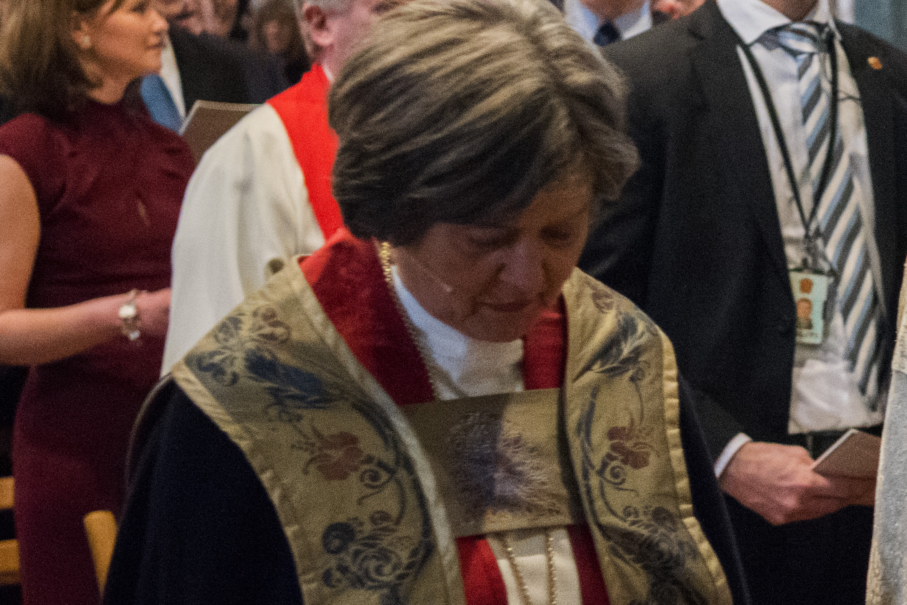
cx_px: 1265
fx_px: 4007
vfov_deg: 8.6
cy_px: 357
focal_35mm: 159
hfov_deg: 12.4
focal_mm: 48
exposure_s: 1/160
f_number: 2.8
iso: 5000
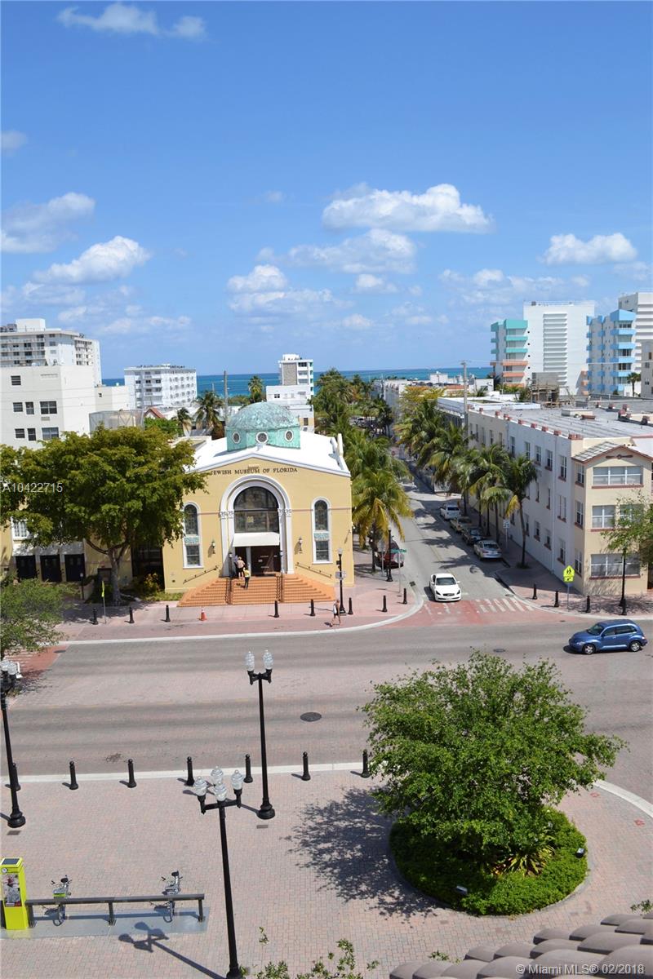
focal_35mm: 30
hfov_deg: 43.6
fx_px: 816
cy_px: 490
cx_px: 326
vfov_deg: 61.9
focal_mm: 20
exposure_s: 1/320
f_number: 9
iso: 100
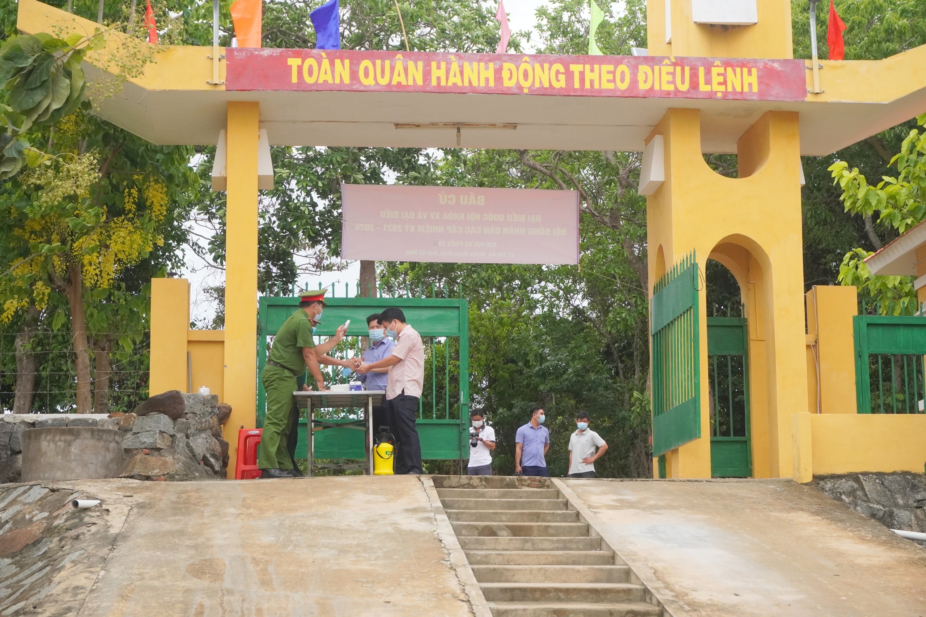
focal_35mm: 75
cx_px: 463
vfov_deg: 18.2
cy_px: 308
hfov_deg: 27.0
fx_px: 1929
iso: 1600
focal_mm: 50
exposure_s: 1/640
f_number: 8
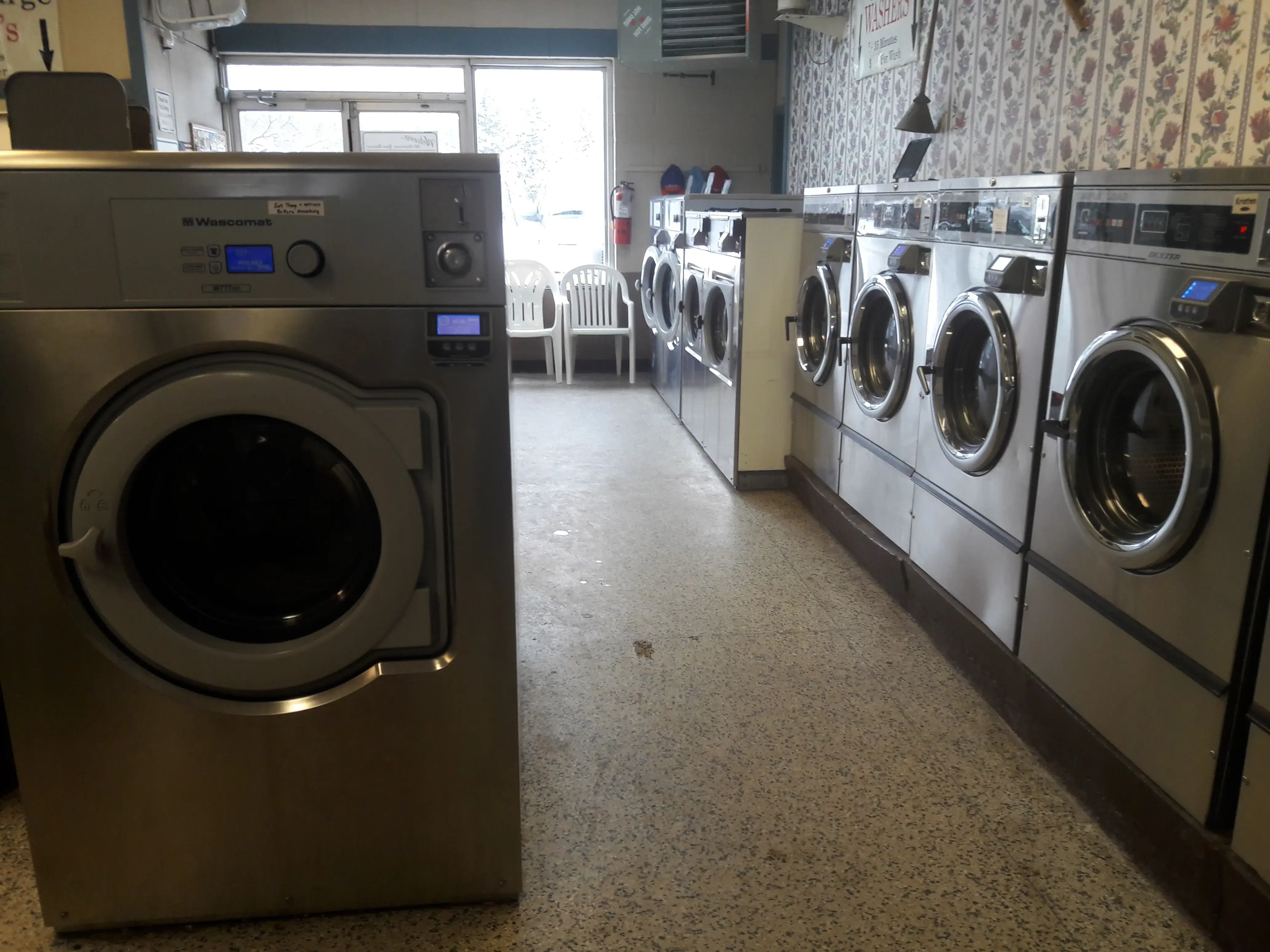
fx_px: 1027
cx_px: 635
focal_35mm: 28
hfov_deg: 63.4
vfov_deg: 49.7
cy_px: 476
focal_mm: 3.7
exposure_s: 1/30
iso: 50
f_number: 1.9
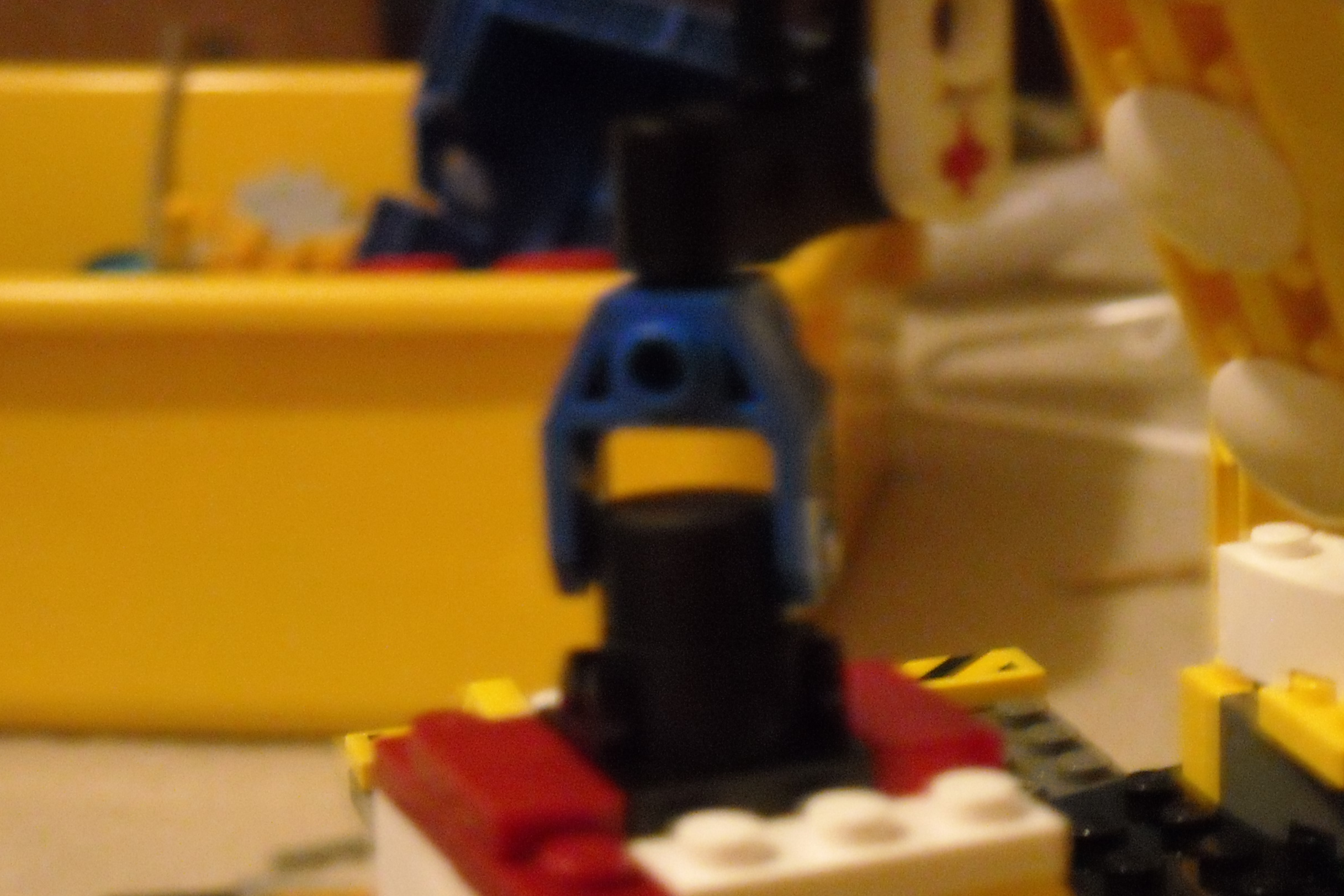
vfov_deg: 12.9
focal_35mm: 106
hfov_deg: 19.3
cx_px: 774
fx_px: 3957
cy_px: 664
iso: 800
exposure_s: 1/3
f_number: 3.9
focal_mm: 12.3
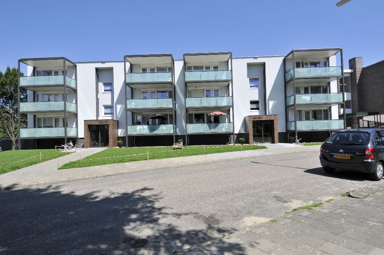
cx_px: 192
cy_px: 128
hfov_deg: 85.5
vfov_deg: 63.1
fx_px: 208
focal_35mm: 20
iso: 200
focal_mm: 13
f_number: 9
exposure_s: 1/500
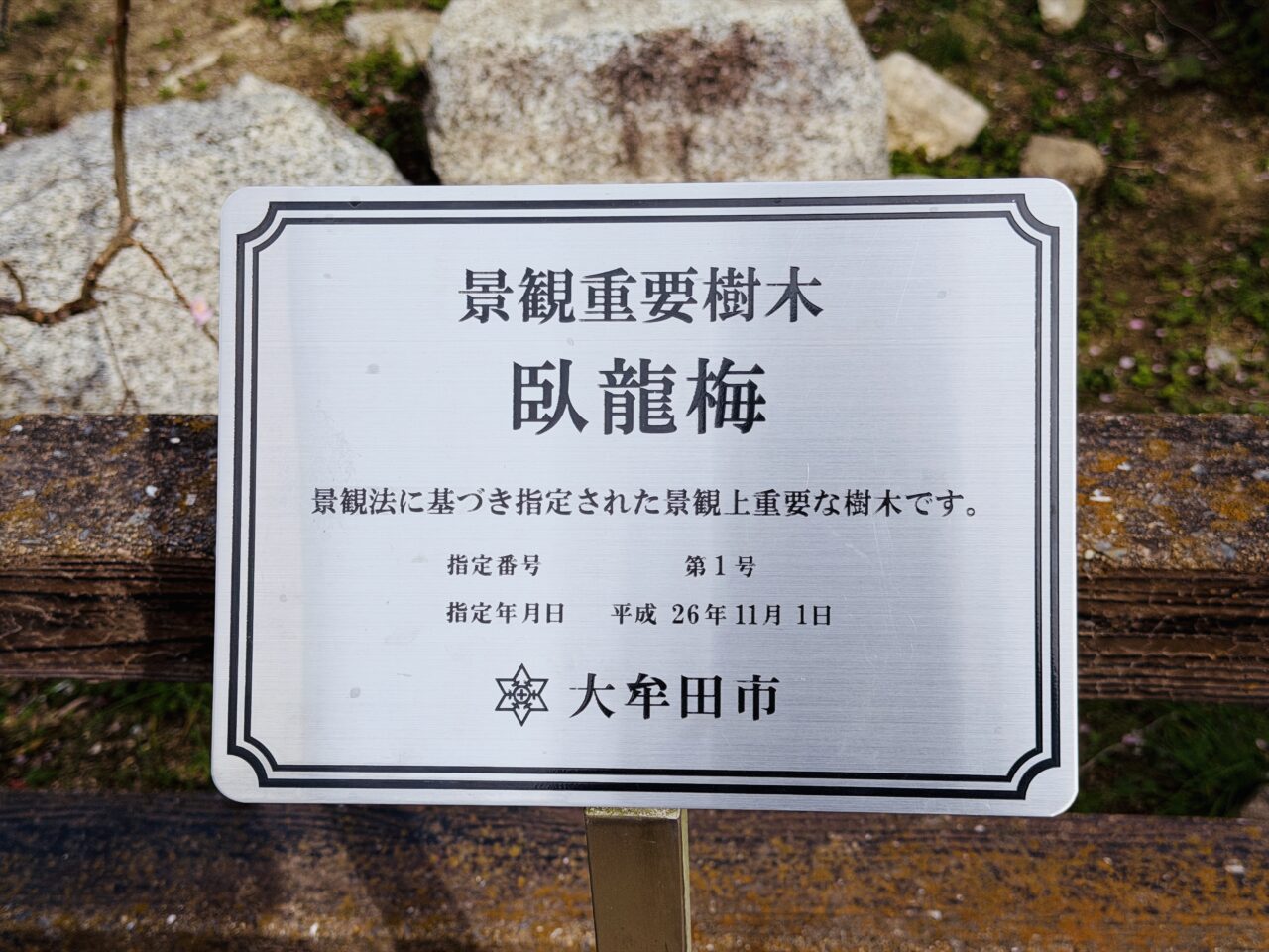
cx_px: 634
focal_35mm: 48
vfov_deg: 30.3
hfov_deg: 39.7
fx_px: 1760
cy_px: 476
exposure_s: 1/7874
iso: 64
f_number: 1.78
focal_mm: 6.76
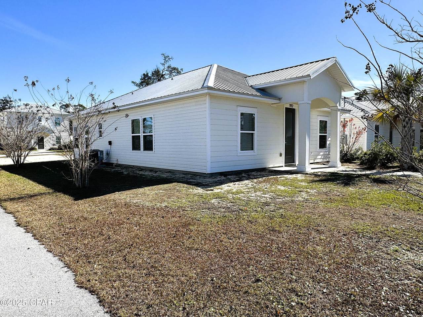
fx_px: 281
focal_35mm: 23
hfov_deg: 73.9
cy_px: 158
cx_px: 212
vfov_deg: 58.9
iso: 50
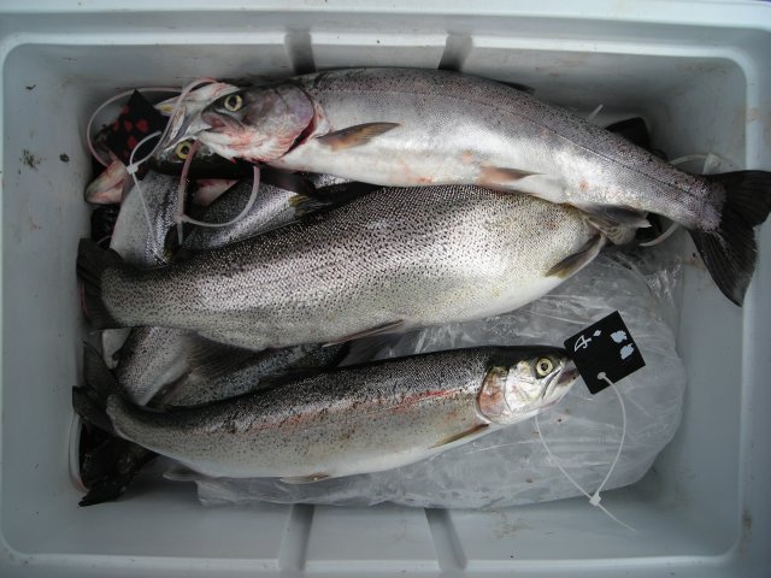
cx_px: 386
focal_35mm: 38
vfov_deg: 37.7
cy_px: 289
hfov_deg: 49.0
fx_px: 846
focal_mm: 6.3
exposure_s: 1/73.3
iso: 50
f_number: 3.2
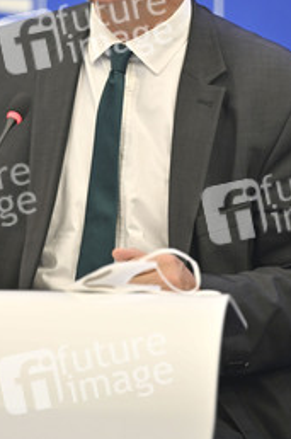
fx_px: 3494
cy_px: 119
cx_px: 134
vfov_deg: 7.2
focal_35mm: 287
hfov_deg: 4.8
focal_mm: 185
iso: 640
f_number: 2.8
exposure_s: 1/160
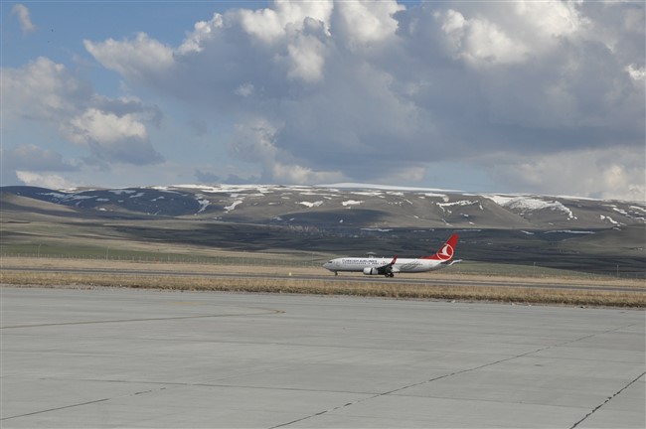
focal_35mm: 87
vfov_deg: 15.7
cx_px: 323
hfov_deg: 23.4
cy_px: 214
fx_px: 1560
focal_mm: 58
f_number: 10
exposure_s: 1/1600
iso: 800
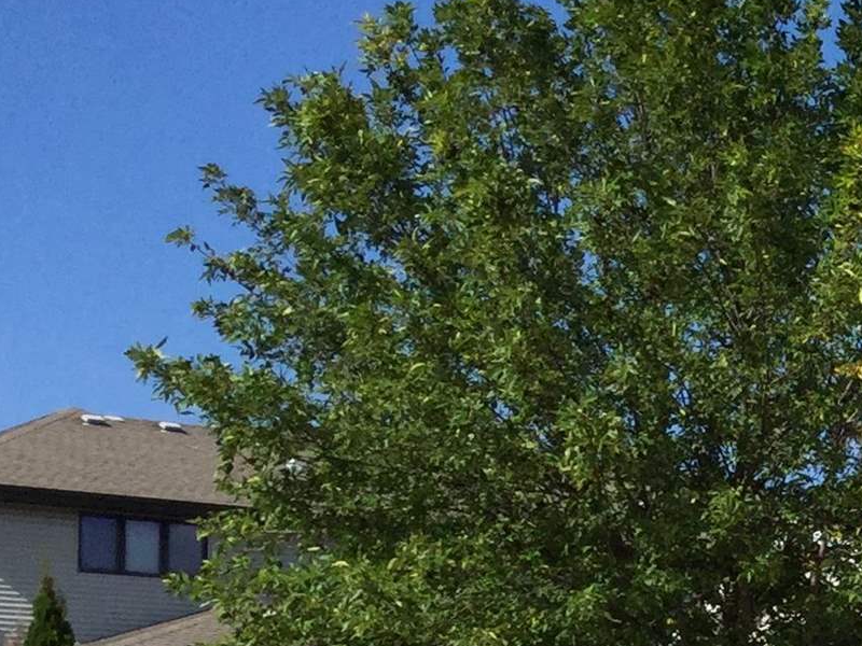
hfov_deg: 14.4
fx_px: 2963
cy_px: 679
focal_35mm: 119
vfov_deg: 12.3
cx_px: 1582
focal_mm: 3.3
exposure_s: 1/1942
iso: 25
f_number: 2.4
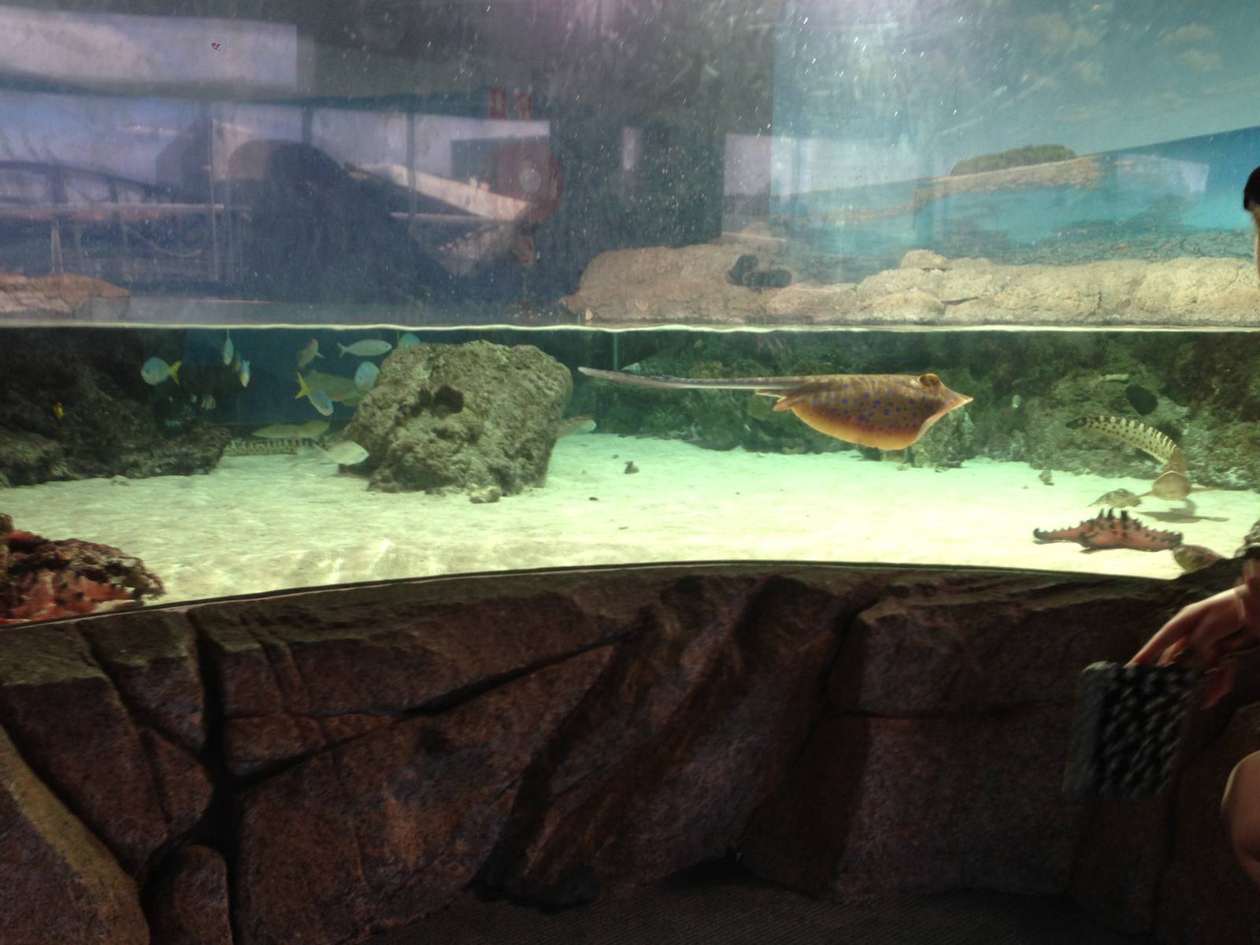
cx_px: 630
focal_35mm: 33
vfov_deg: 42.9
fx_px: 1201
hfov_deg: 55.4
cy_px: 472
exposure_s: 1/40
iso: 50
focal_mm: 4.13
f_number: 2.4
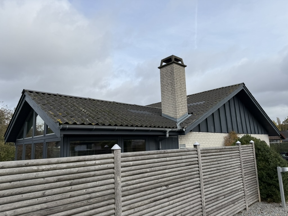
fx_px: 200
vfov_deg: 56.8
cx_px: 144
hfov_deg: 71.6
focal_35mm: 24
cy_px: 108
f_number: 1.78
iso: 80
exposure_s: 1/2907
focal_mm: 6.76
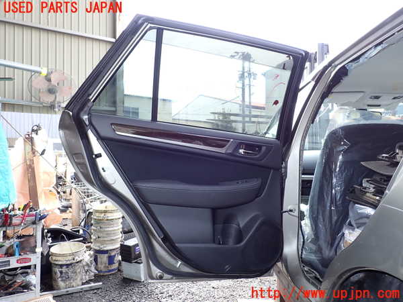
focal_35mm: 25
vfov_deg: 54.9
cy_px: 151
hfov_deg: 69.4
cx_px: 202
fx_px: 291
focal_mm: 4.5
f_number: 2.8
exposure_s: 1/125
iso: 100
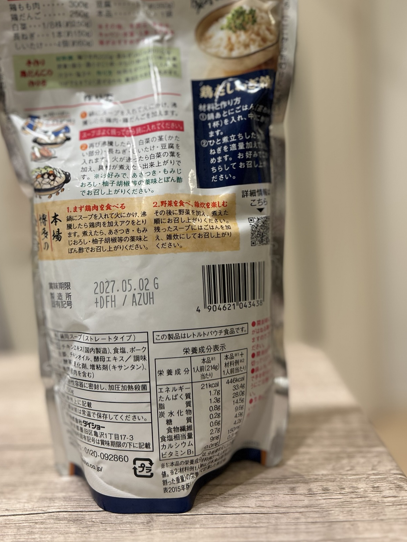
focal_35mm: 32
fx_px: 502
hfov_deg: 44.0
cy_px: 220
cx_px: 168
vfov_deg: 56.4
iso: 100
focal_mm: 5.7
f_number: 1.5
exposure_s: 1/100
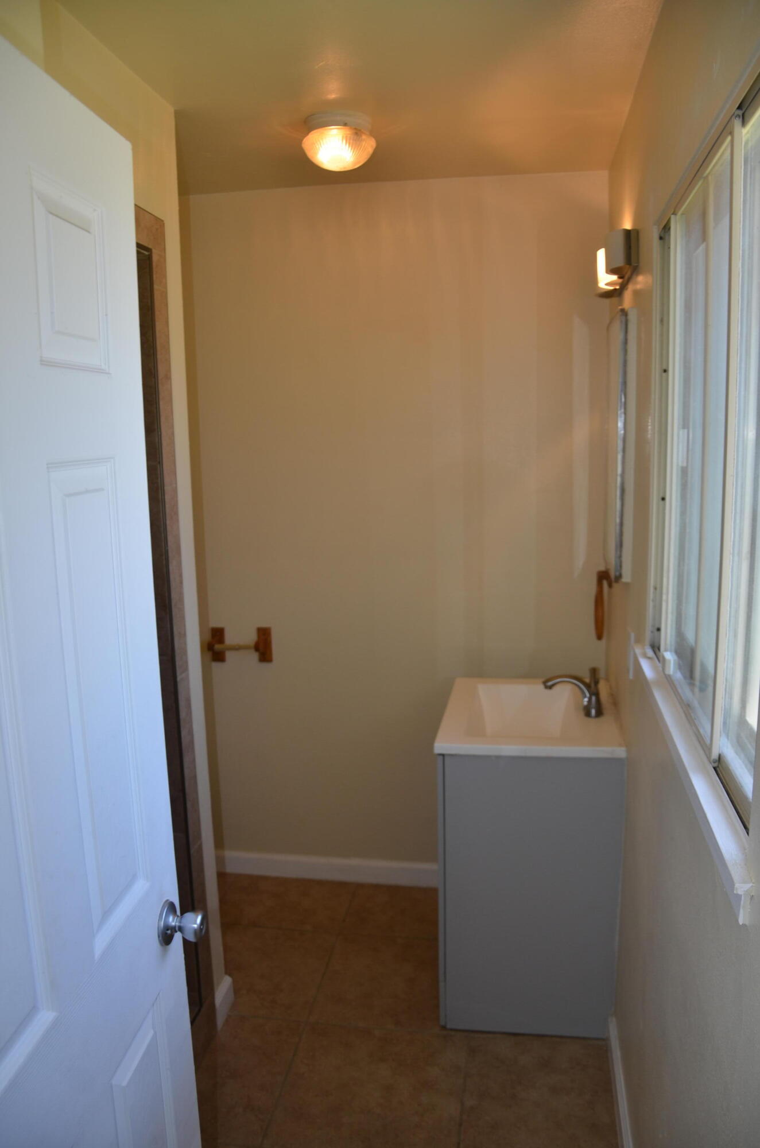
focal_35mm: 27
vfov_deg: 67.5
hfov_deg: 47.7
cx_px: 380
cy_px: 574
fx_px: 859
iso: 200
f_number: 3.5
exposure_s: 1/125
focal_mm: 18
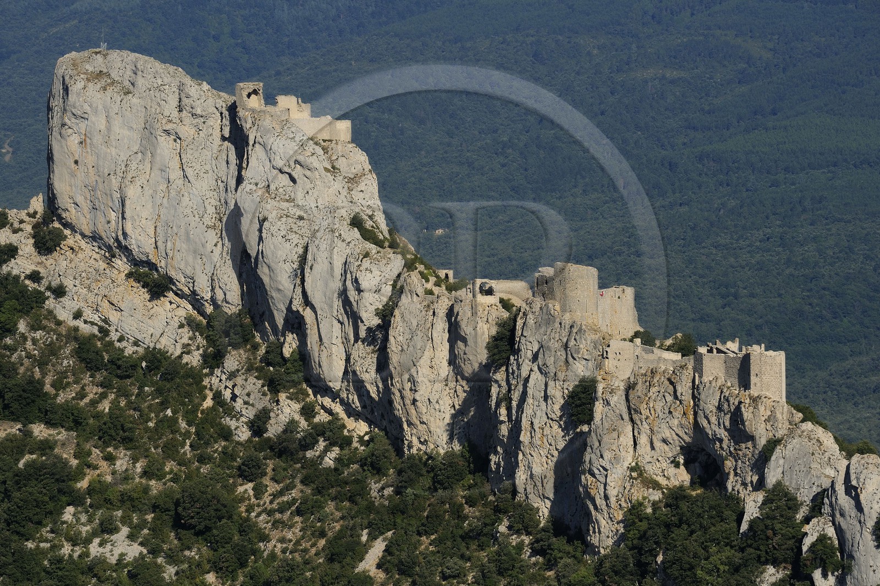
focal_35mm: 185
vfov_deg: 7.4
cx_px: 440
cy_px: 293
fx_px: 4521
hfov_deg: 11.1
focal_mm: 185
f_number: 8
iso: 400
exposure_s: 1/1250
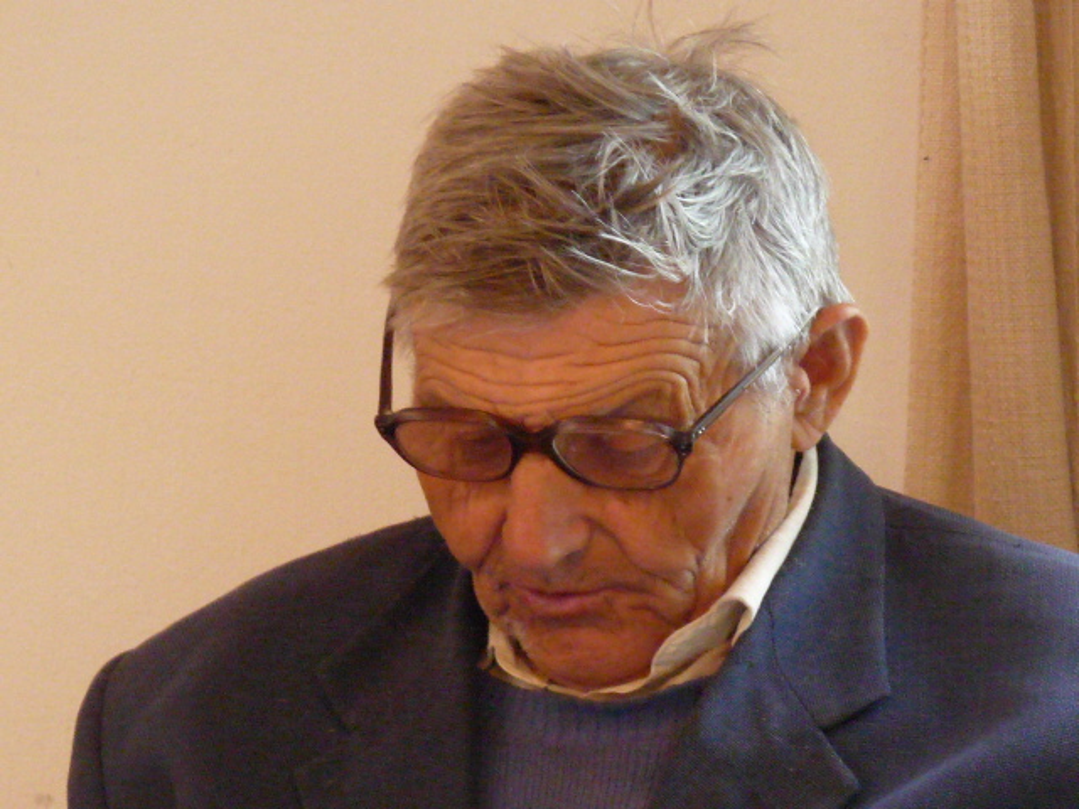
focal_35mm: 207
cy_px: 404
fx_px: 6452
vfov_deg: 7.2
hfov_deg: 9.6
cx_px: 540
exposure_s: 1/40
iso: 800
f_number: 3.6
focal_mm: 20.8
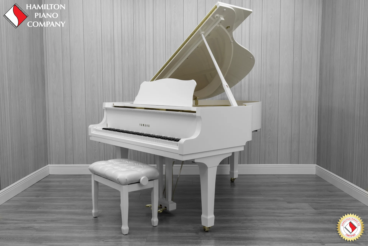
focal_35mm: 35
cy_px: 123
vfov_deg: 37.9
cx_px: 184
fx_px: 358
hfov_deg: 54.4
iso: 100
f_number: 10
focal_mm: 35
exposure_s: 1/3
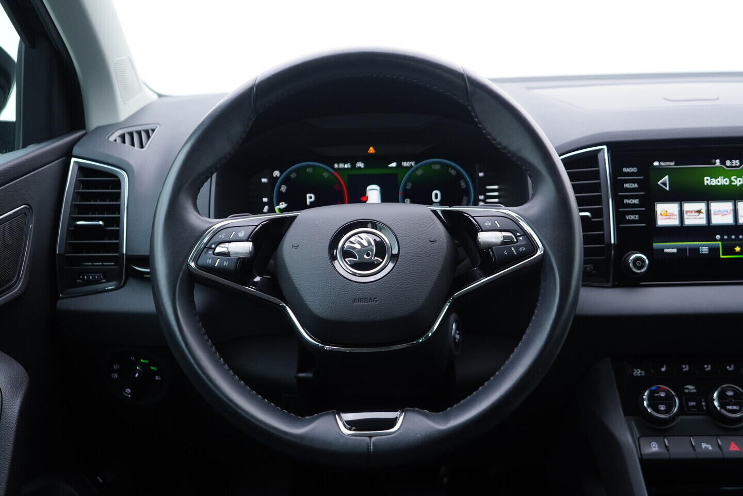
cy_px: 248
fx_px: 743
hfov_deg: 53.1
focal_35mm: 36
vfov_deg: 36.9
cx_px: 372
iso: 200
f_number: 2.8
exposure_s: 1/40
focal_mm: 24
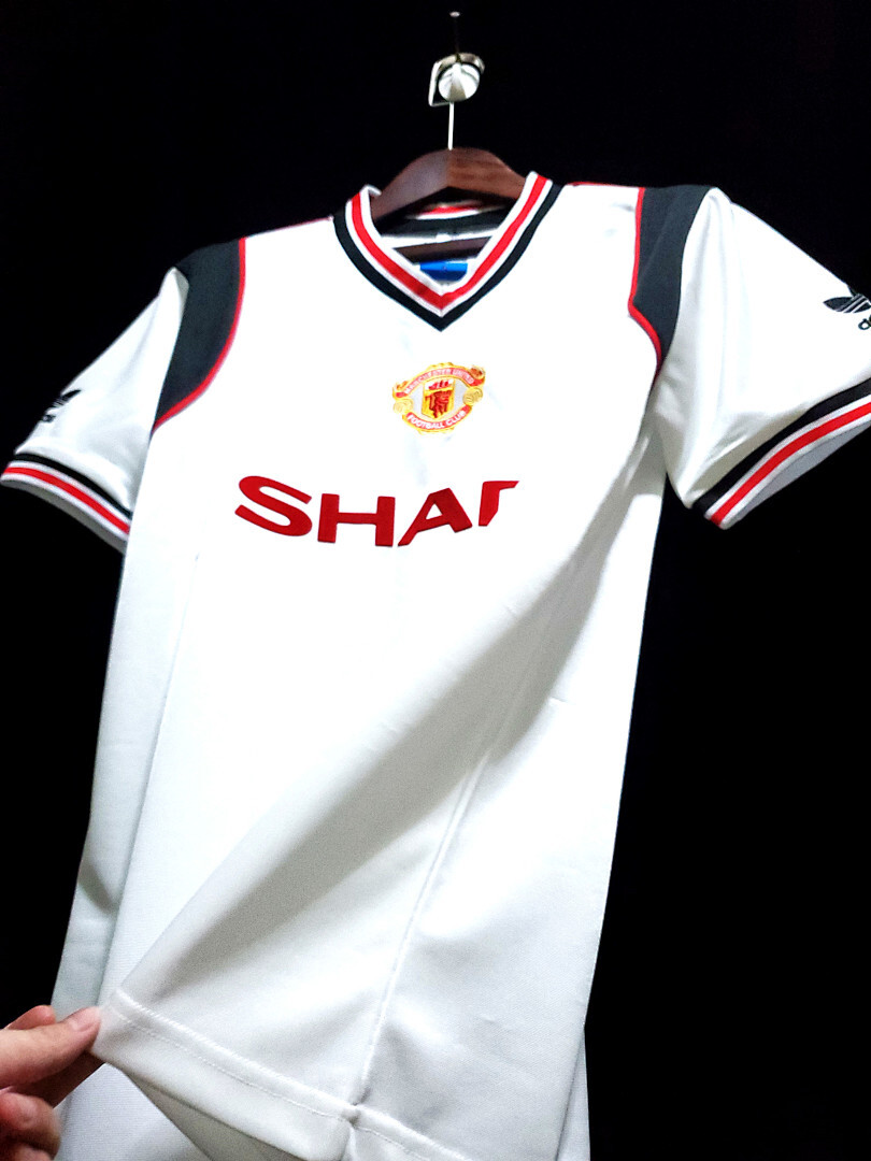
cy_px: 580
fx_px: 872
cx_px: 436
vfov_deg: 67.3
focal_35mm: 26
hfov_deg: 53.1
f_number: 1.5
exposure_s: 1/30
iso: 500
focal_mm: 4.3
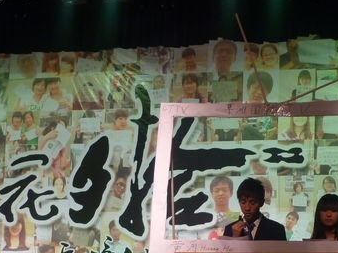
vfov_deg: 12.6
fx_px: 1142
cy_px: 184
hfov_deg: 16.8
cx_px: 224
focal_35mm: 117
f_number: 3.4
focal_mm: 9.2
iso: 200
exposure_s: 1/40
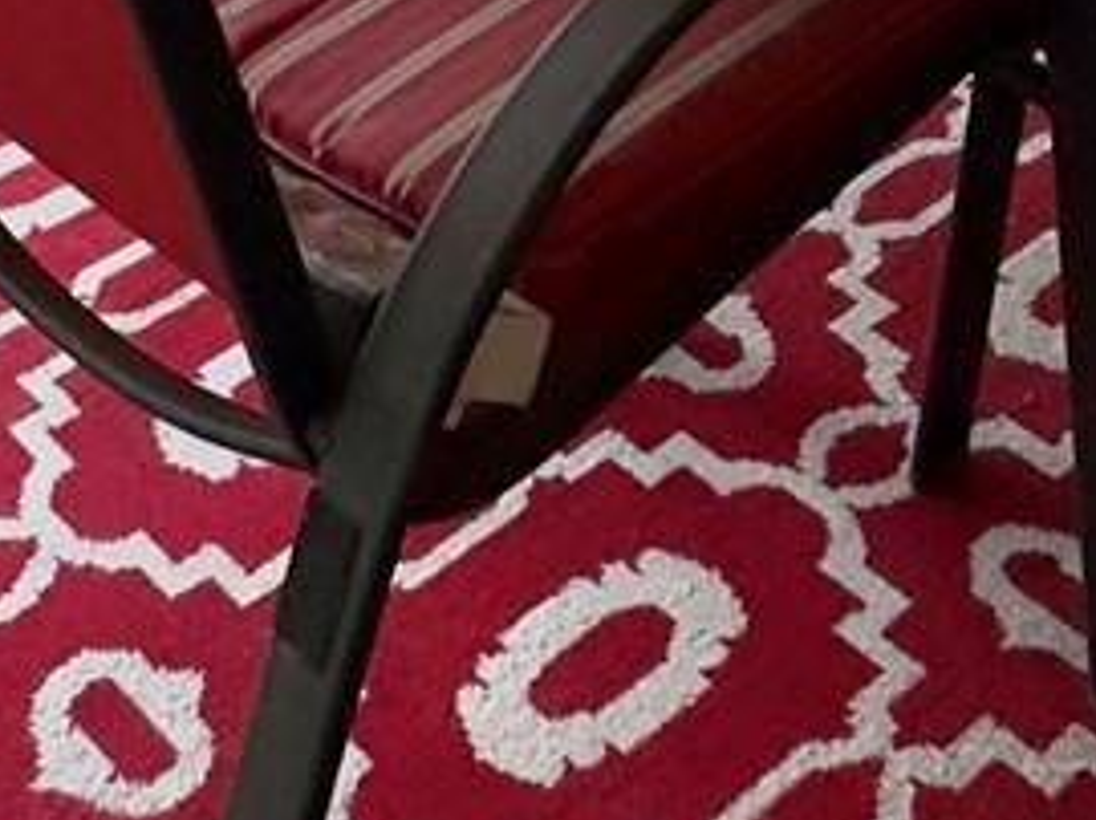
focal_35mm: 83
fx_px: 2626
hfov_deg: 23.6
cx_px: 471
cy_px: -1096
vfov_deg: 13.5
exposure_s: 1/222
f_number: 2.2
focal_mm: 2.22
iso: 40
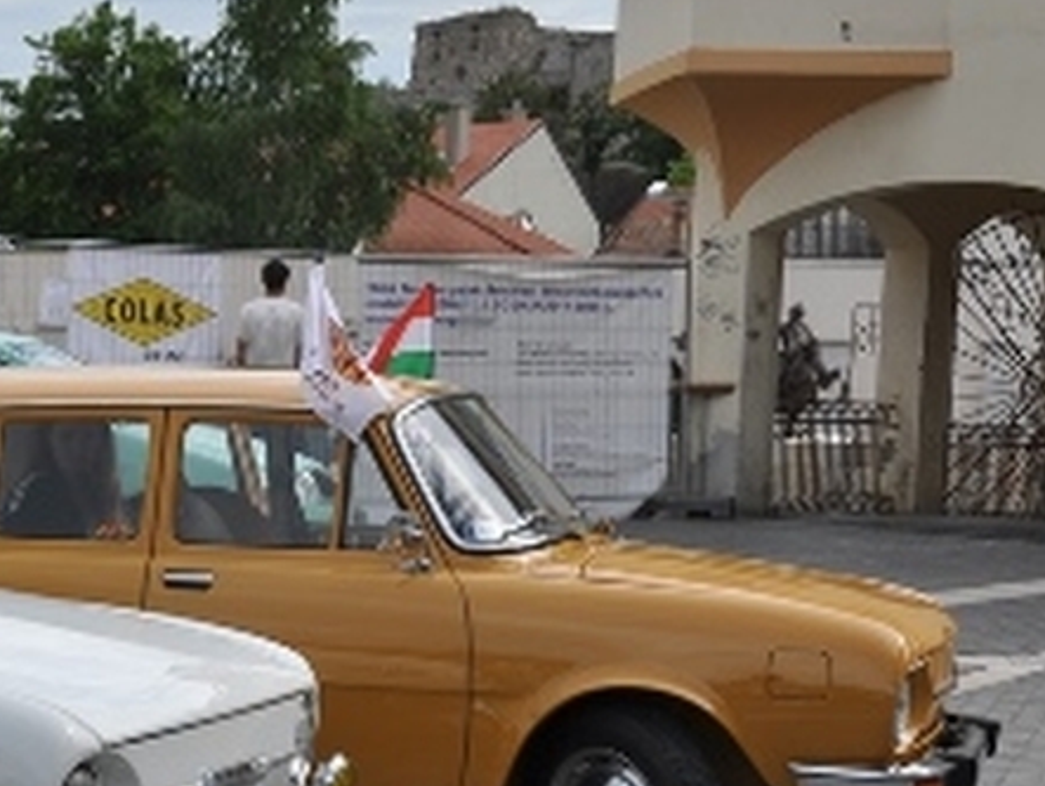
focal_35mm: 103
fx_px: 3115
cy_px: 656
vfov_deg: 14.3
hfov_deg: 18.4
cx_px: -92
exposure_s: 1/350
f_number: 9.5
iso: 200
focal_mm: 31
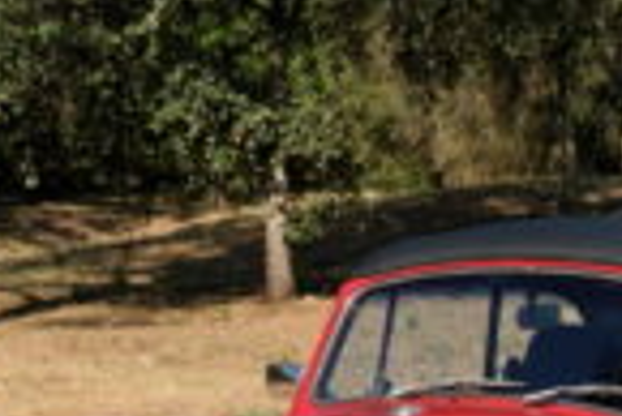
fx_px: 2525
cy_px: 463
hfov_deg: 13.9
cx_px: 562
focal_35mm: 146
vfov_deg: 9.3
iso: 400
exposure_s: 1/350
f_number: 10
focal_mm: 31.1
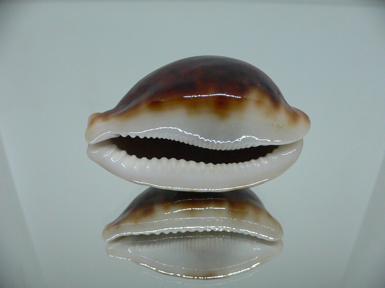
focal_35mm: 35
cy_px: 144
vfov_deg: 40.7
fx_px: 389
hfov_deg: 52.6
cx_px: 192
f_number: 2.8
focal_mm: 4.6
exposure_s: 1/60
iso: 200
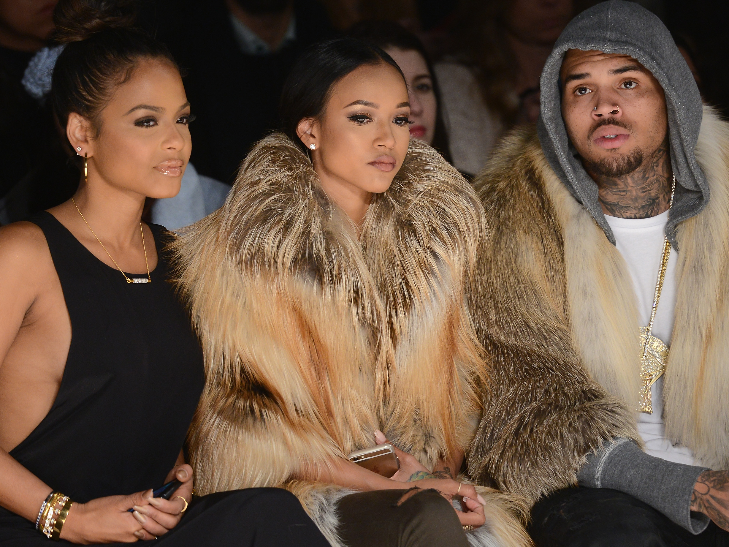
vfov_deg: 6.3
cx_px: 407
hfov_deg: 8.4
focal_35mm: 235
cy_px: 268
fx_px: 4949
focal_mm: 200
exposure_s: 1/250
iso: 1000
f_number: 2.8
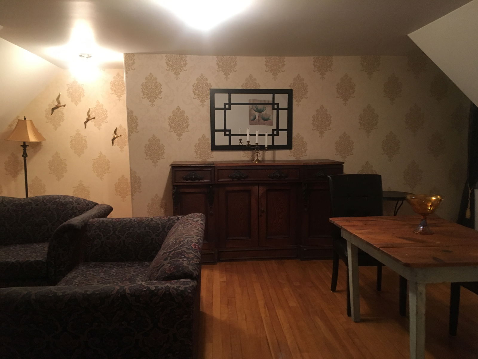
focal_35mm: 29
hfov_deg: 61.7
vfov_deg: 48.2
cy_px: 180
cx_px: 239
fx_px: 400
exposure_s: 1/17
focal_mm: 4.15
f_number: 2.2
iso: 200
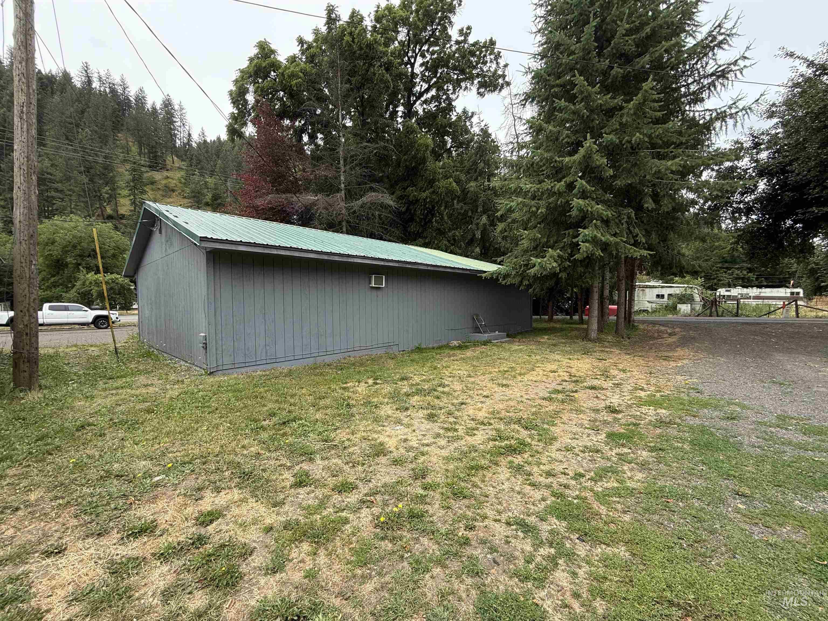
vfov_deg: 85.7
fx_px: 335
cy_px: 310
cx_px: 414
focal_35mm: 14
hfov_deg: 102.1
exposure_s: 1/535
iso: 50
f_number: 2.2
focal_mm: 2.22
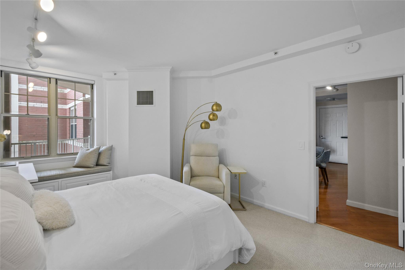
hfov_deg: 100.4
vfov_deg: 77.3
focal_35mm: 15
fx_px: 169
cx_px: 202
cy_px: 135
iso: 320
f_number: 8
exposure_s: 1/10
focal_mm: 10
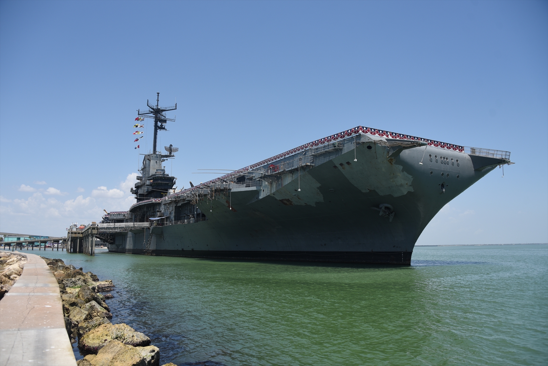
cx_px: 274
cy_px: 183
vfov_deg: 46.4
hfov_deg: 65.5
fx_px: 426
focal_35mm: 28
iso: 100
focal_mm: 28
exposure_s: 1/1000
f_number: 5
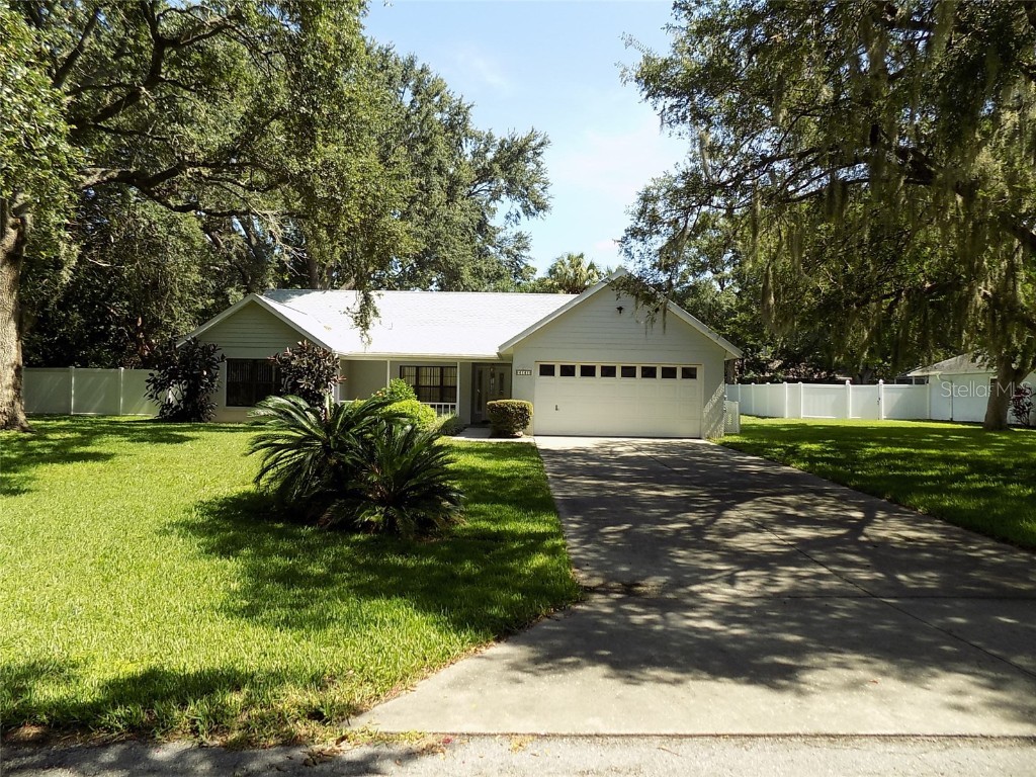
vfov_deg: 58.9
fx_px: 688
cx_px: 518
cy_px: 388
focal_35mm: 23
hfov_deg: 73.9
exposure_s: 1/400
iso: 80
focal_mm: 4
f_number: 3.1
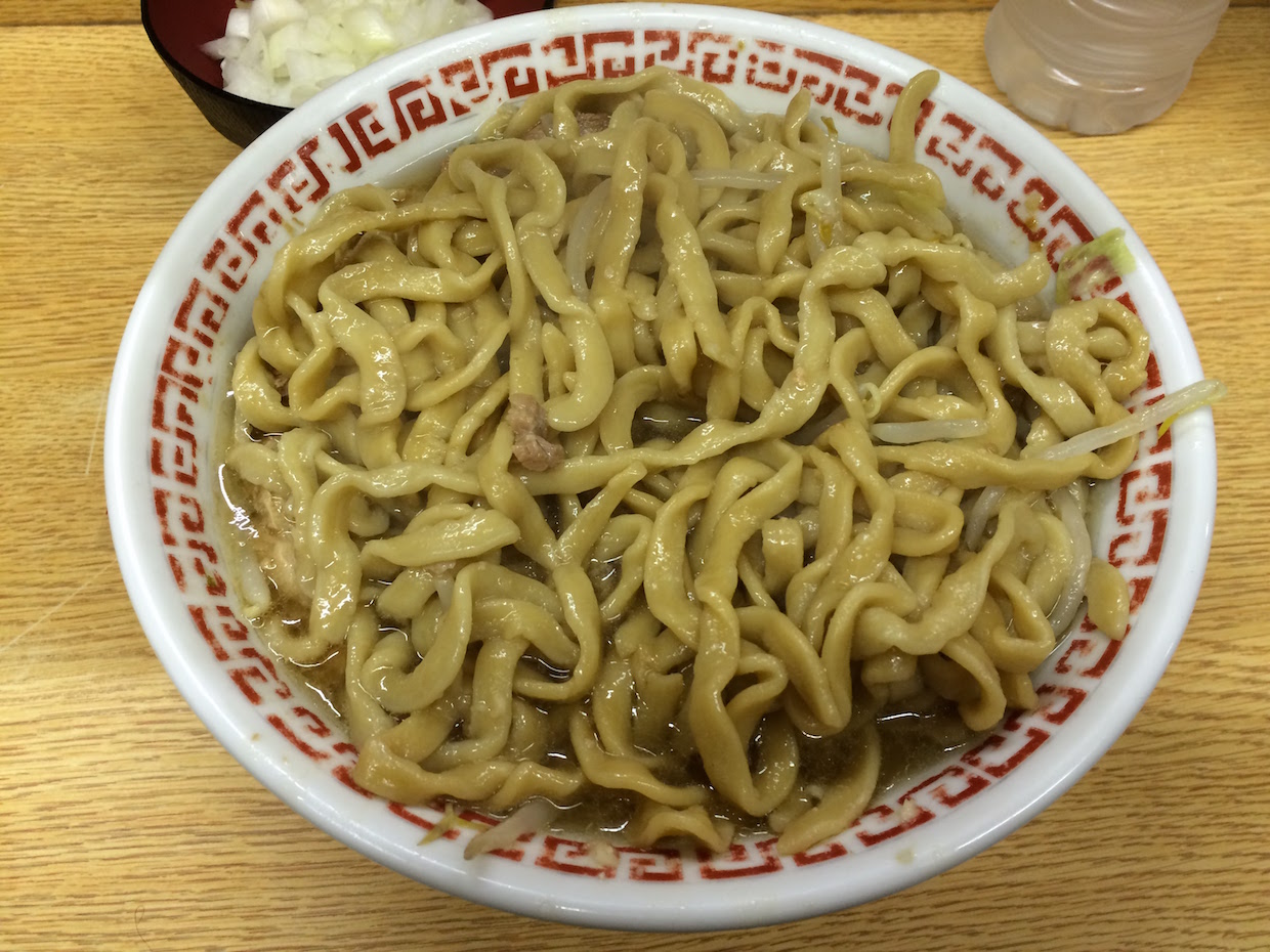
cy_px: 476
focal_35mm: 29
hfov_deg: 61.7
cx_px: 635
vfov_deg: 48.2
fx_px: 1064
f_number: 2.2
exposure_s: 1/33
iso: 125
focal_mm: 4.15
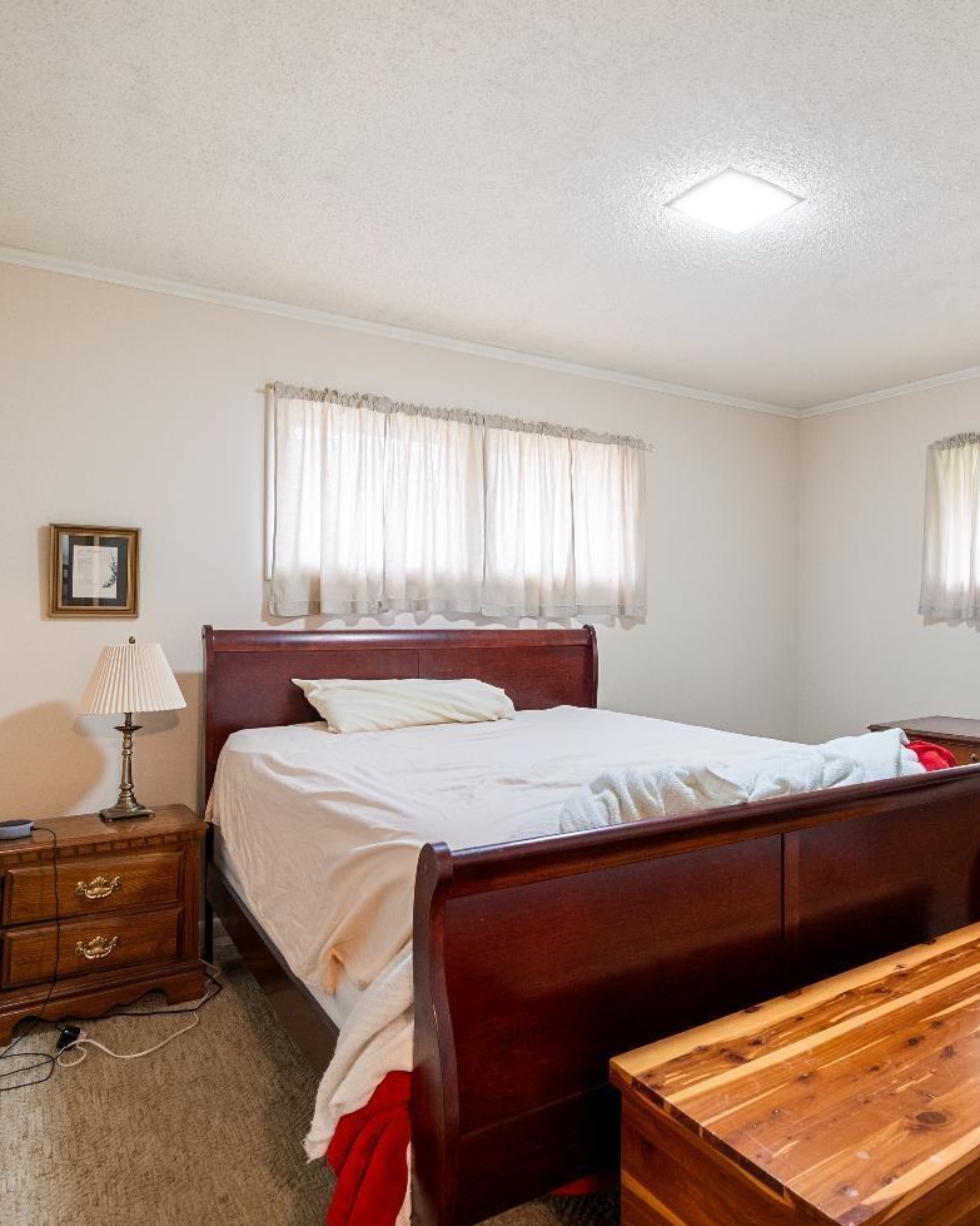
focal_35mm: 23
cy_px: 606
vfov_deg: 72.6
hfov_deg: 58.7
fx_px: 834
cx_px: 695
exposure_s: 1/1.67
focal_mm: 16
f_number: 5.6
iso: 1250
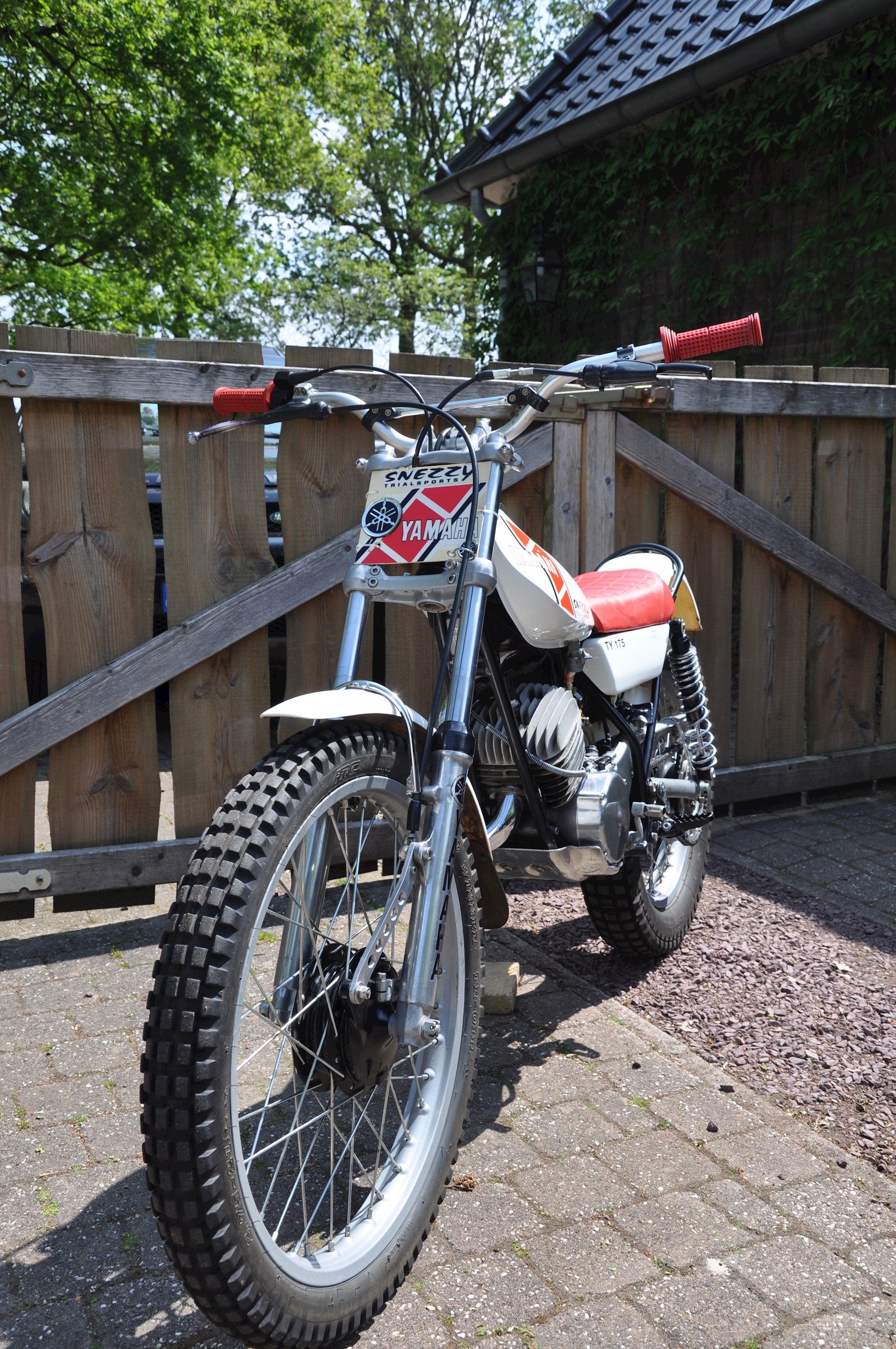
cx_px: 448
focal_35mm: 33
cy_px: 674
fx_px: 1235
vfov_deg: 57.3
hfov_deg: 39.9
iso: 200
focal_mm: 22
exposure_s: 1/250
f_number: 8
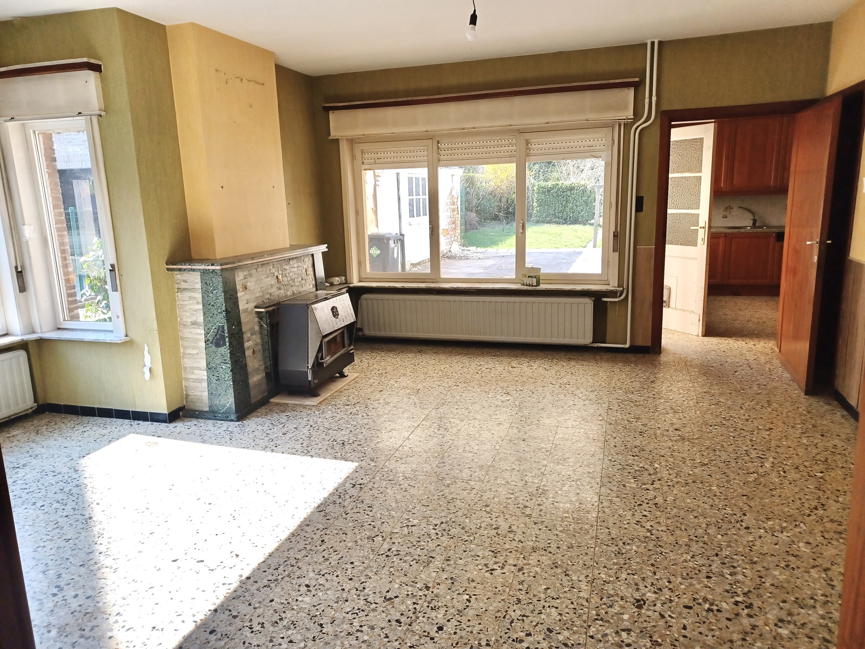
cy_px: 324
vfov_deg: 54.9
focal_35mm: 25
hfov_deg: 69.4
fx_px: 625
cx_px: 432
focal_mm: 4.6
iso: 64
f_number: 1.8
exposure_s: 1/100
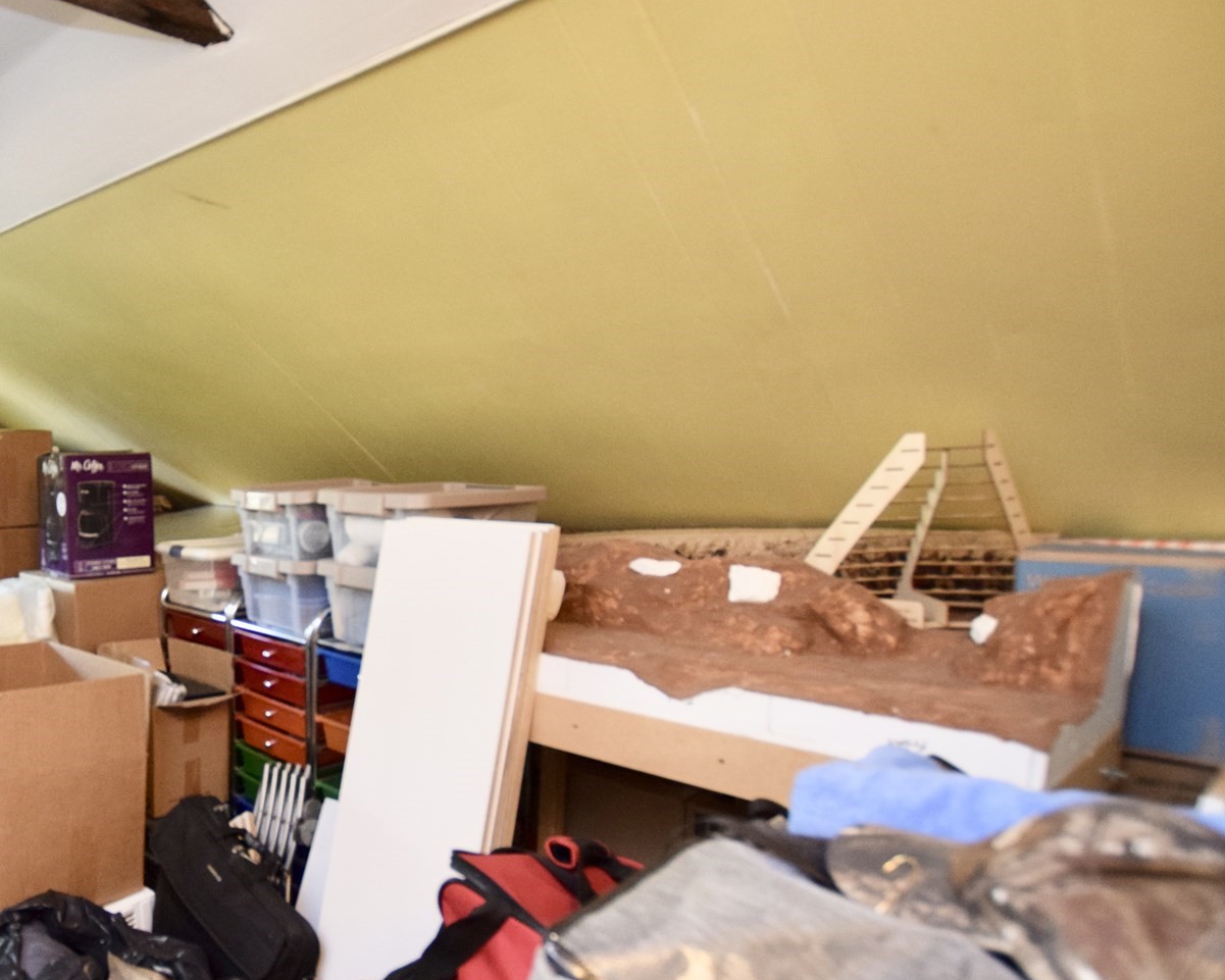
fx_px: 870
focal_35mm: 24
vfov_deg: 58.6
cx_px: 196
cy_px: 554
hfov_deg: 62.5
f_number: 3.5
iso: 1250
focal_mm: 10
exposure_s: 1/60
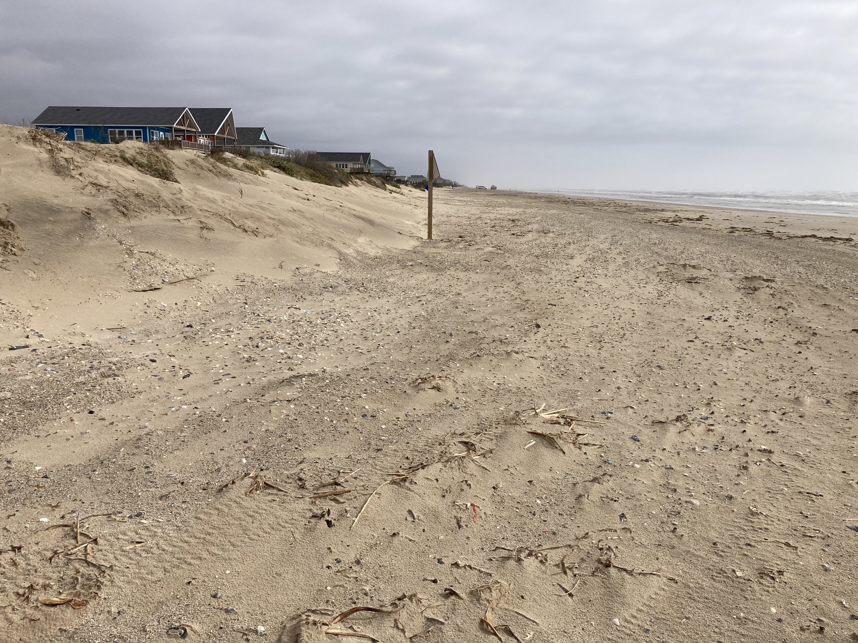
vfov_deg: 49.7
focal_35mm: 28
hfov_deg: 63.4
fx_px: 694
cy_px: 322
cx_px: 429
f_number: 1.8
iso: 25
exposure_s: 1/4808
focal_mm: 3.99
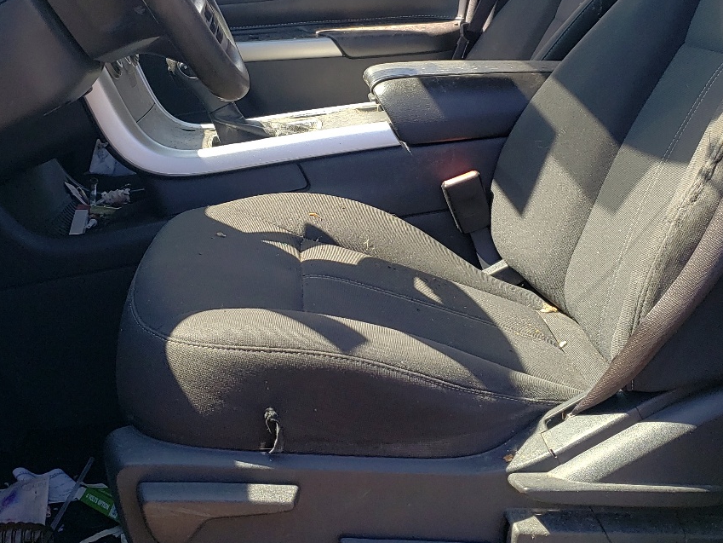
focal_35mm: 49
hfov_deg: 38.9
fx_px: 1024
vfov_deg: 29.4
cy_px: 165
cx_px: 351
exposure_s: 1/556
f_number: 1.5
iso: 50
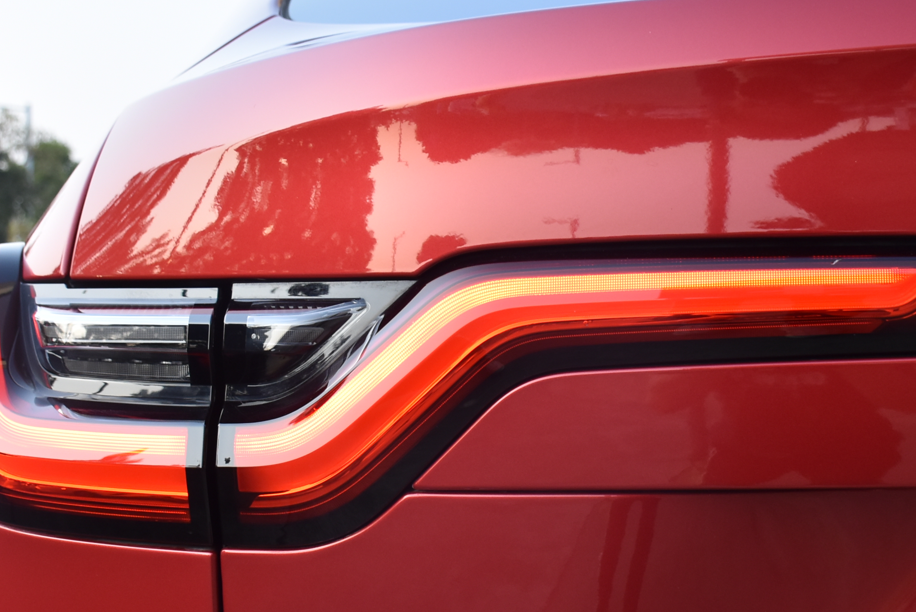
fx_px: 1705
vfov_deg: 20.3
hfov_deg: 30.0
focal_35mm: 67
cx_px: 401
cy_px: 346
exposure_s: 1/125
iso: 400
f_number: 5.6
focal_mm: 22
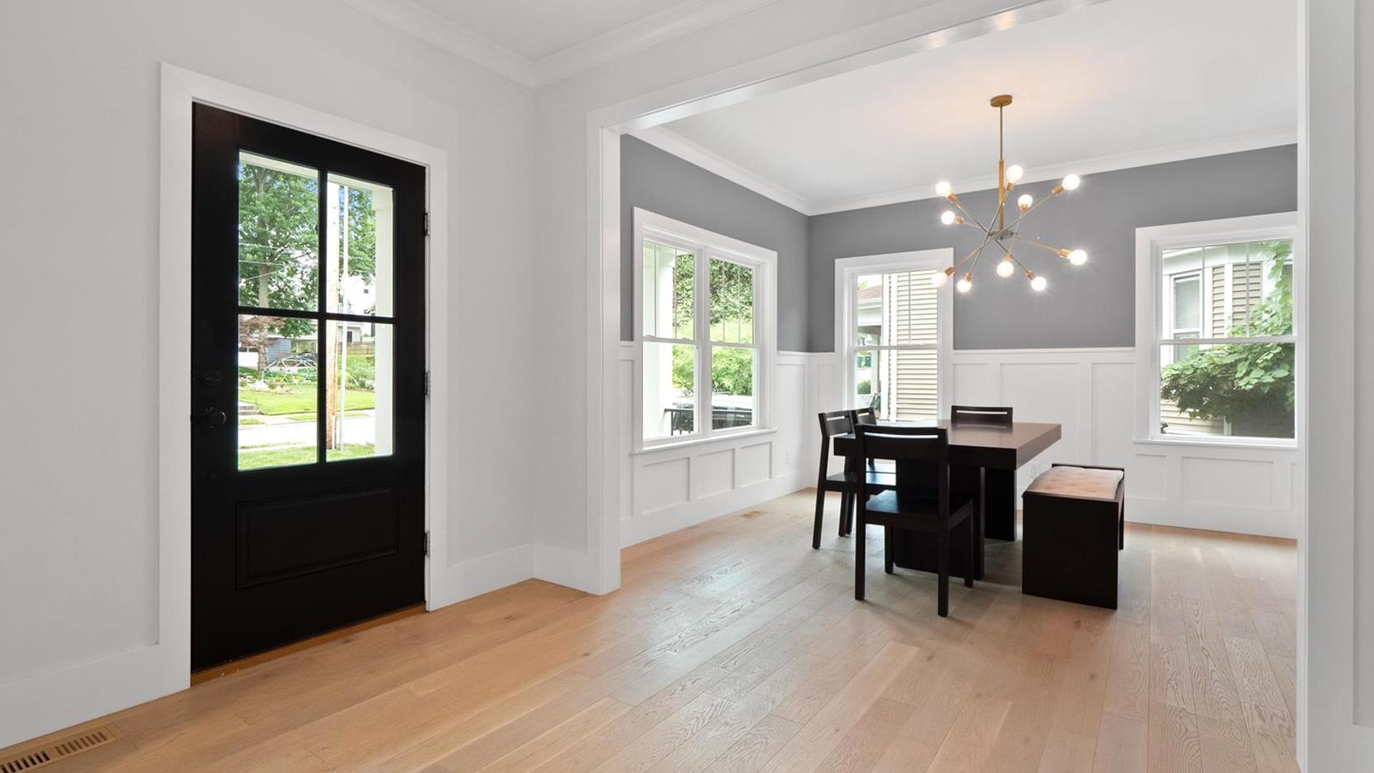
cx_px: 686
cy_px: 395
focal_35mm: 17
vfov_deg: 63.9
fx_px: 619
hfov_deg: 95.9
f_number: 8
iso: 400
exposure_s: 1/8
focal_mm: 8
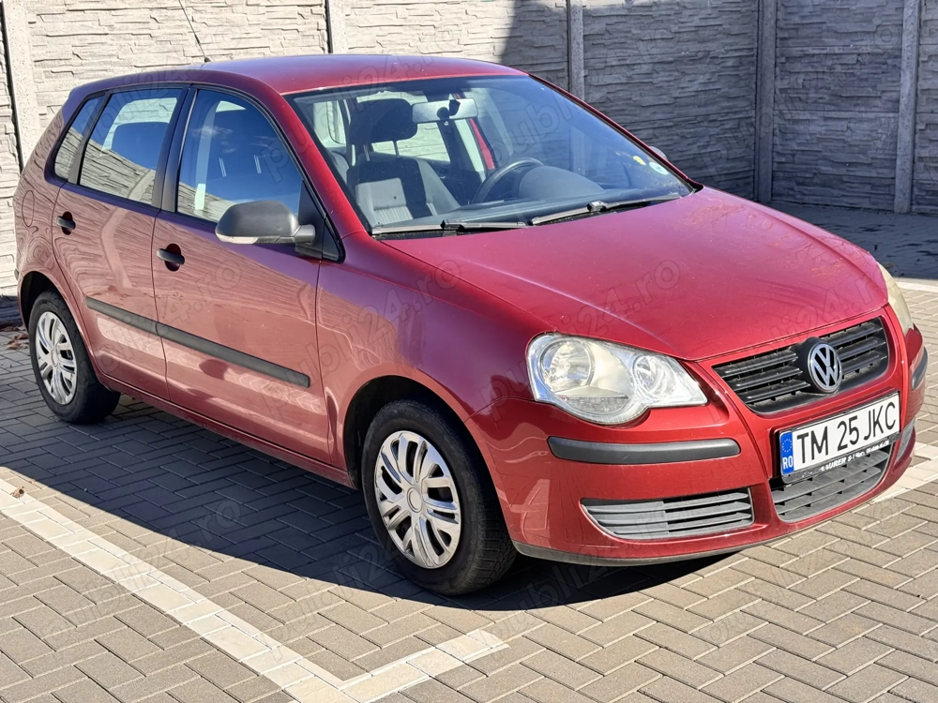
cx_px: 469
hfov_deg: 39.7
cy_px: 352
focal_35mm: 48
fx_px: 1301
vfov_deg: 30.3
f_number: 1.78
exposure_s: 1/1984
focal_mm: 6.76
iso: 64
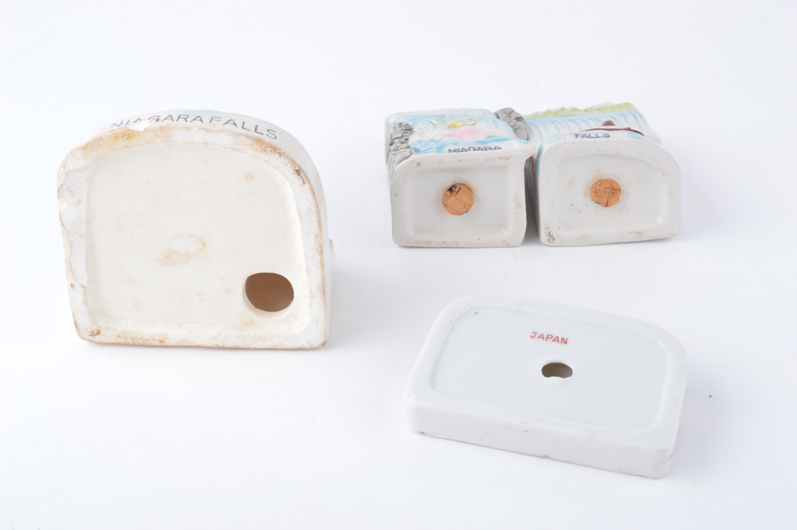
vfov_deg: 23.7
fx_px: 1261
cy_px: 265
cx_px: 398
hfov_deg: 35.1
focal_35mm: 57
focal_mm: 38
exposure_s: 1/25
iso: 100
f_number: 14
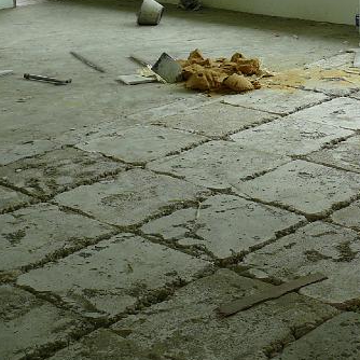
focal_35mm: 74
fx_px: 871
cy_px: 59
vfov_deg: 22.9
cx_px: 392
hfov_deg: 22.1
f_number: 2.8
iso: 100
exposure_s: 1/40
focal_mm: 7.4
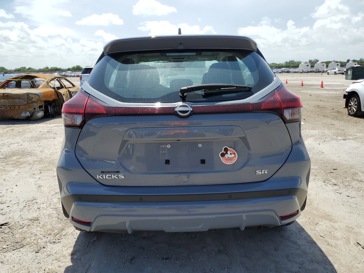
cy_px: 136
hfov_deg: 67.3
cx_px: 182
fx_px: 273
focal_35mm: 26
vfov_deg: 53.1
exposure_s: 1/3333
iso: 50
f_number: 1.5
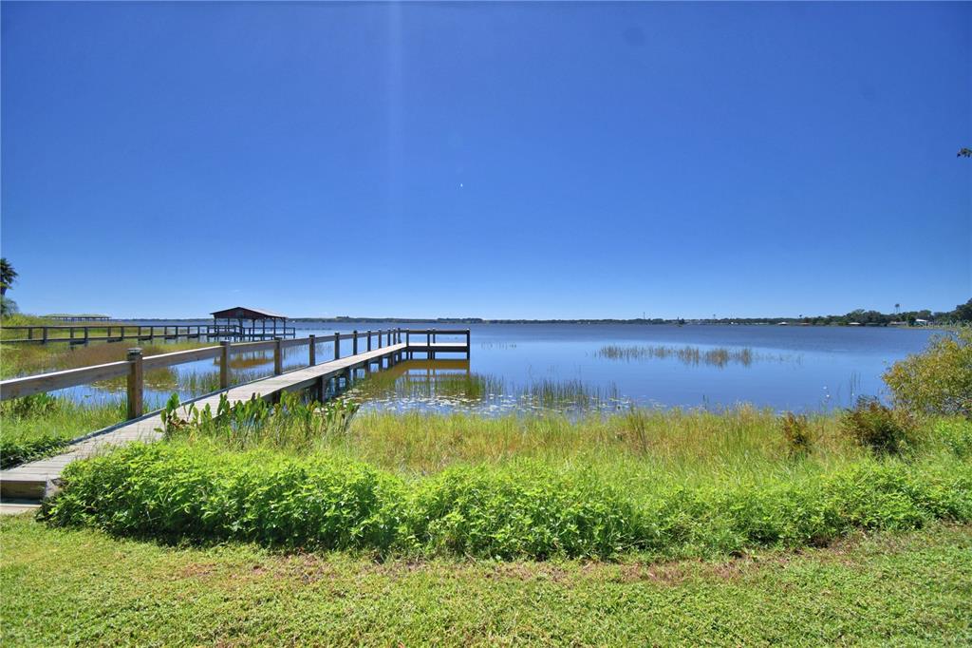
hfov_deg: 100.4
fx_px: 405
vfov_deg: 77.3
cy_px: 324
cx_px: 486
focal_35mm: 15
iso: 100
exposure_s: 1/2000
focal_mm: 10
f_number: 4.5
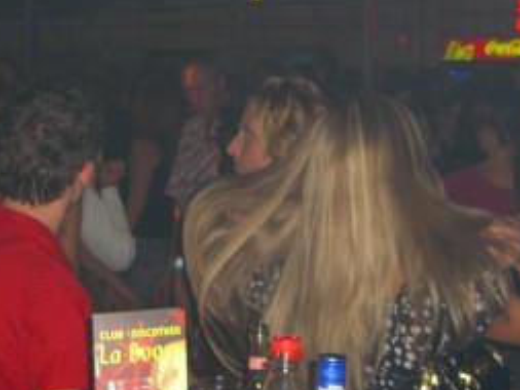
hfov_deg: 21.8
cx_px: 238
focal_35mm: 90
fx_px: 1353
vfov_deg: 16.1
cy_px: -6
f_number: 2.8
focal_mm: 7.9
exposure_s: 1/60
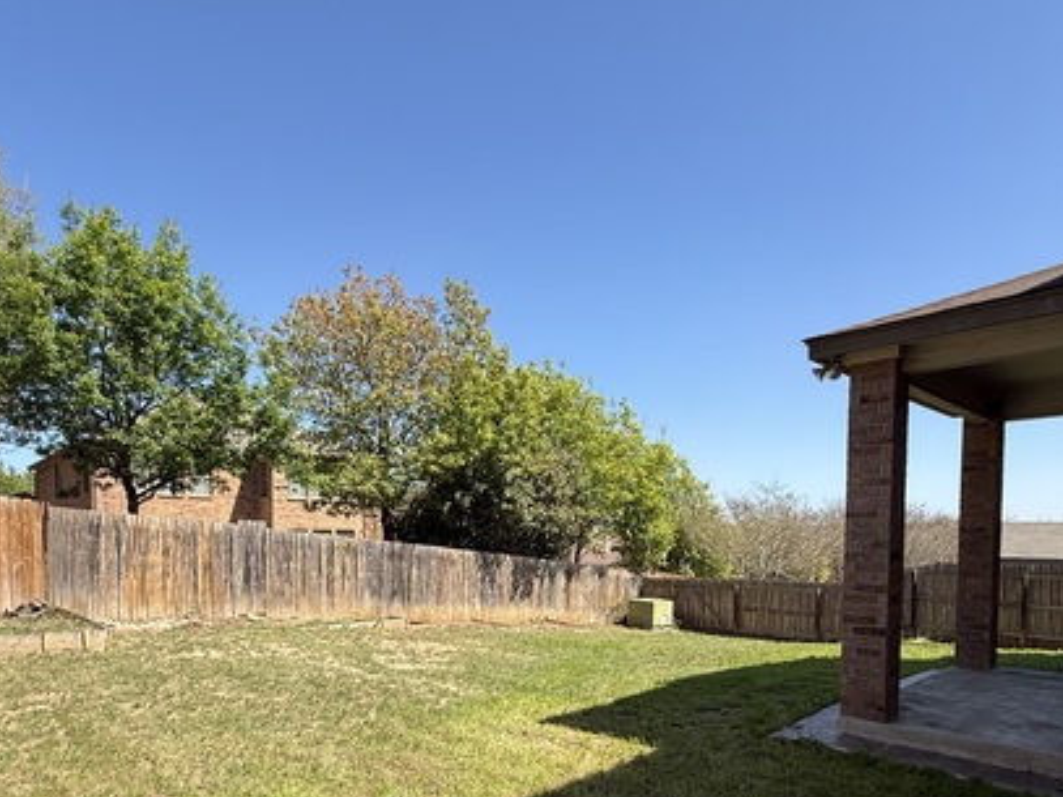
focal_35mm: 22
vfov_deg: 58.9
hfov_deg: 76.4
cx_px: 533
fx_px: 675
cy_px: 564
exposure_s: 1/1285
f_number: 2.2
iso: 50
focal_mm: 2.22
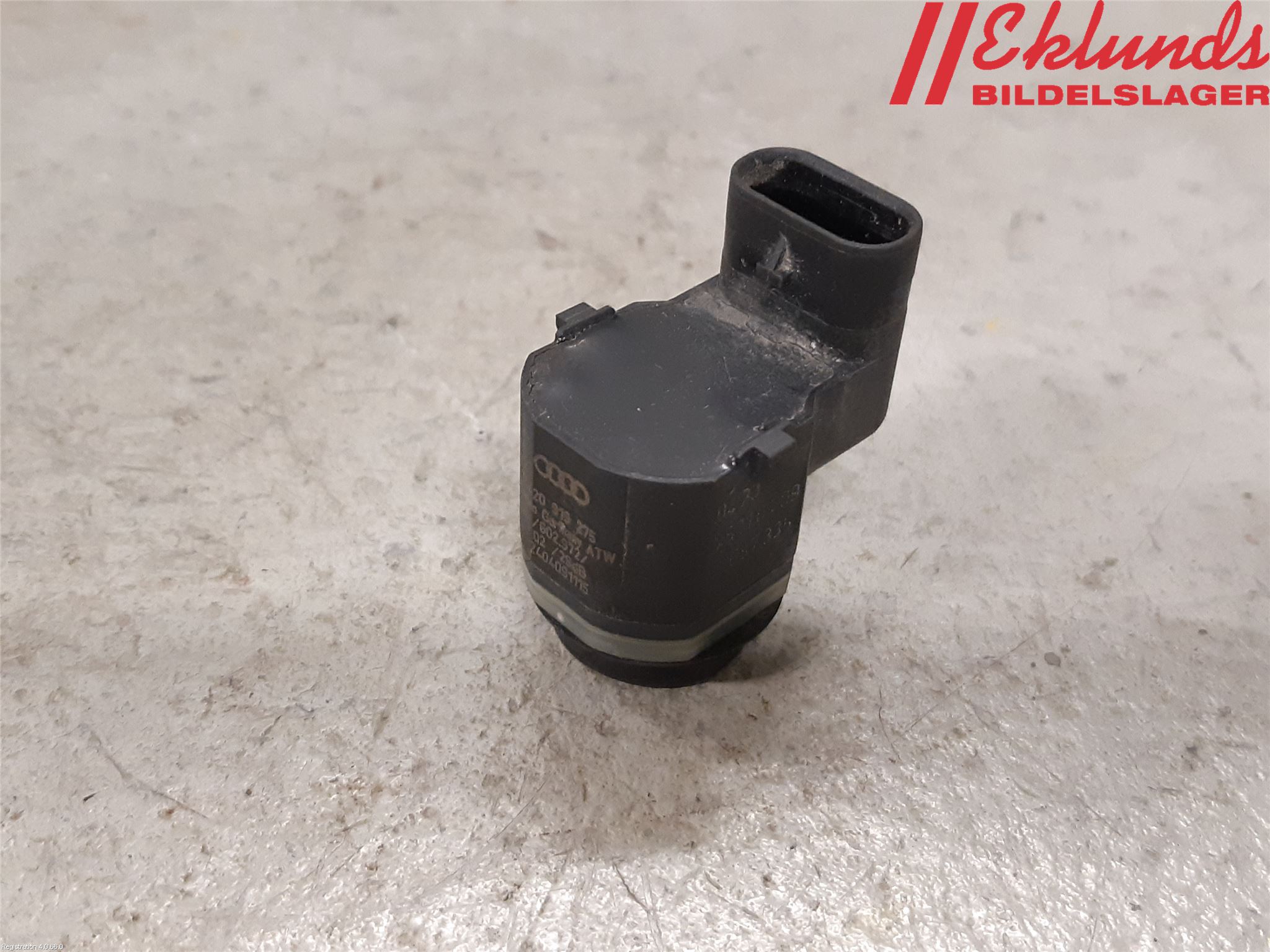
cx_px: 635
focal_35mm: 26
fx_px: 954
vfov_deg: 53.1
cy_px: 476
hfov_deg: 67.3
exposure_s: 1/50
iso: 320
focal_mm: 3.93
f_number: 1.7
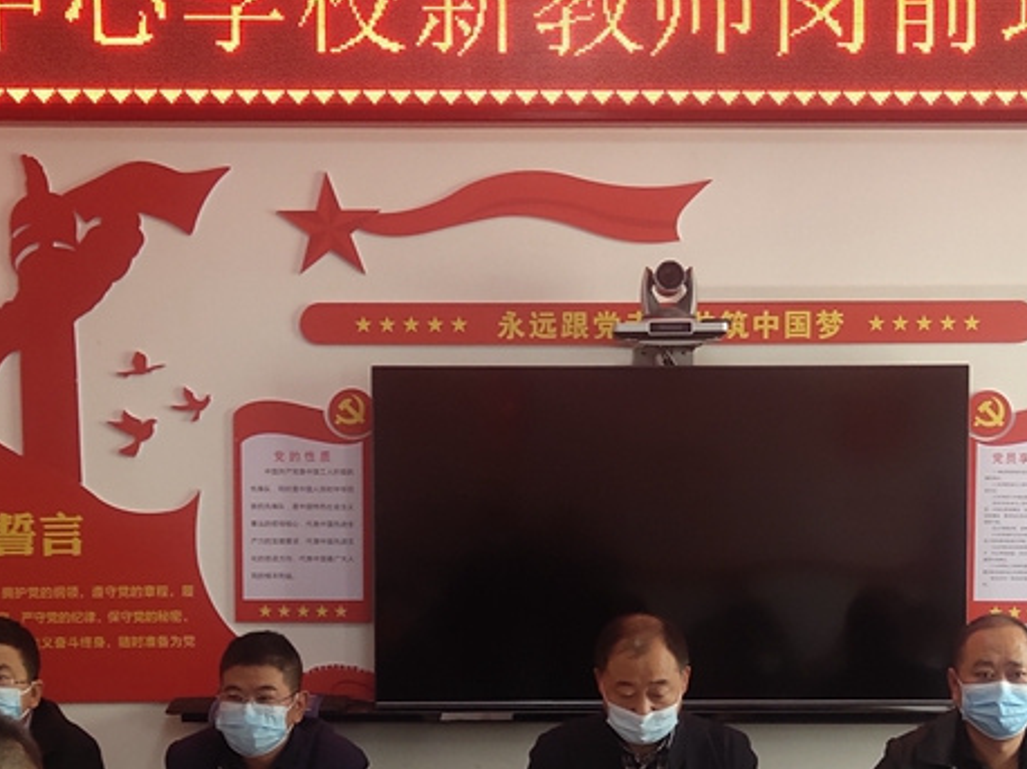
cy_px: 666
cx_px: 581
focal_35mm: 76
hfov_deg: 25.7
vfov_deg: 19.1
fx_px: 2254
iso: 339
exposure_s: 1/50
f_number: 1.8
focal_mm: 4.27
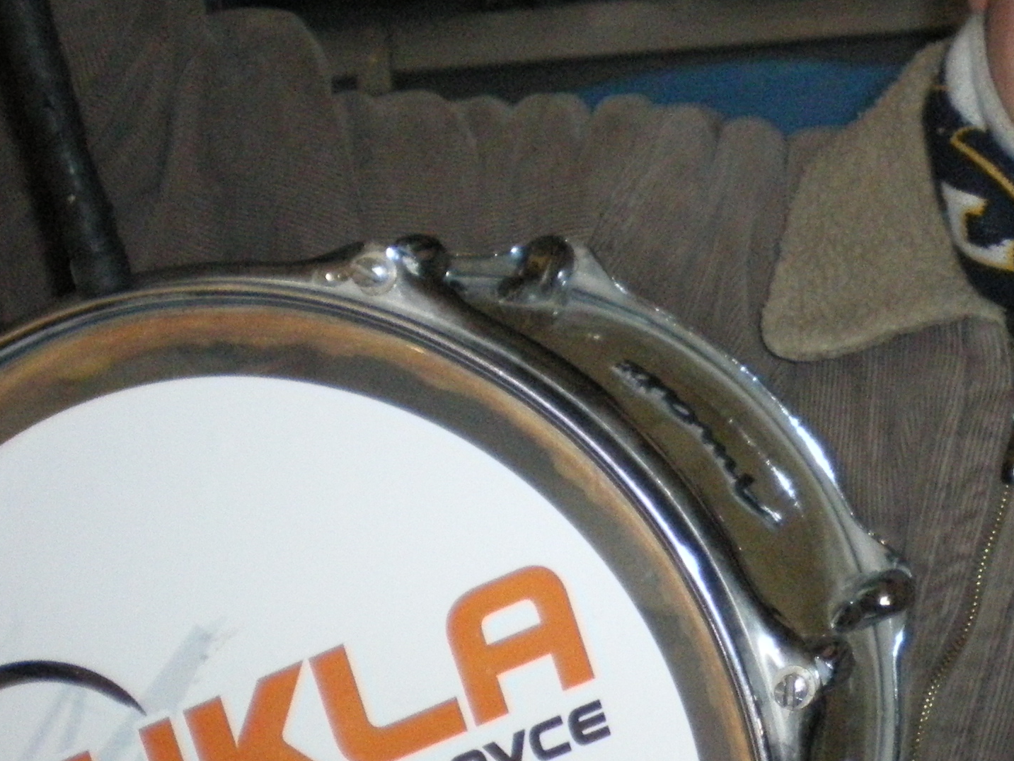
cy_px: 270
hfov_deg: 23.1
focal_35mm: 82
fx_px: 2402
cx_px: 942
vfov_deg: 18.0
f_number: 3.1
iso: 500
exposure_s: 1/50
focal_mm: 6.3
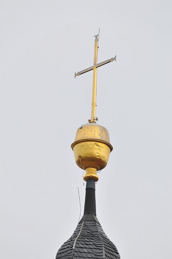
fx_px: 6468
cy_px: 130
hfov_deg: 1.5
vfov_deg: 2.3
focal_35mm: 900
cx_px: 86
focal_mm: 600
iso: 200
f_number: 10
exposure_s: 1/400
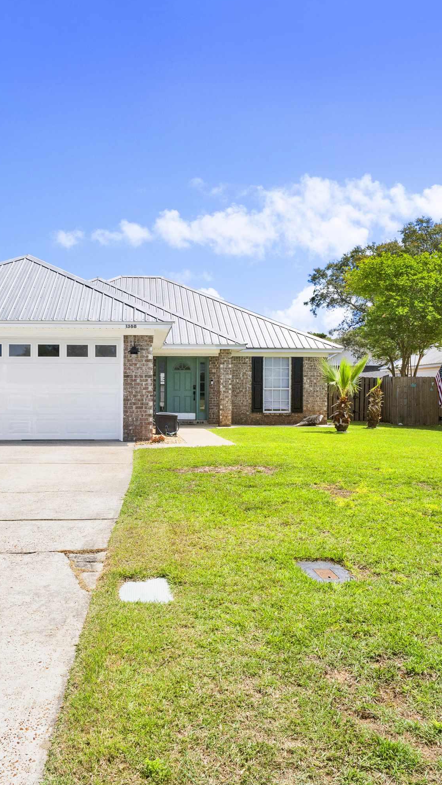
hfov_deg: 39.0
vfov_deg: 64.6
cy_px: 391
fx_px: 621
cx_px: 171
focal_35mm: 30
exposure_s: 1/800
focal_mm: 18.5
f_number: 11
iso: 400
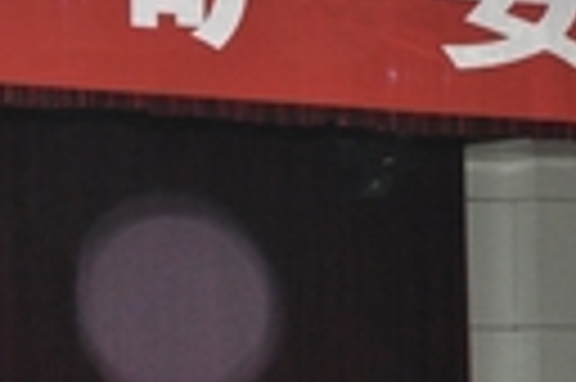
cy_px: 528
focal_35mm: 243
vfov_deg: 5.6
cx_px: -58
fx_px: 3883
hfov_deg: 8.4
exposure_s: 1/60
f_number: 4.2
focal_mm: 32
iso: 800
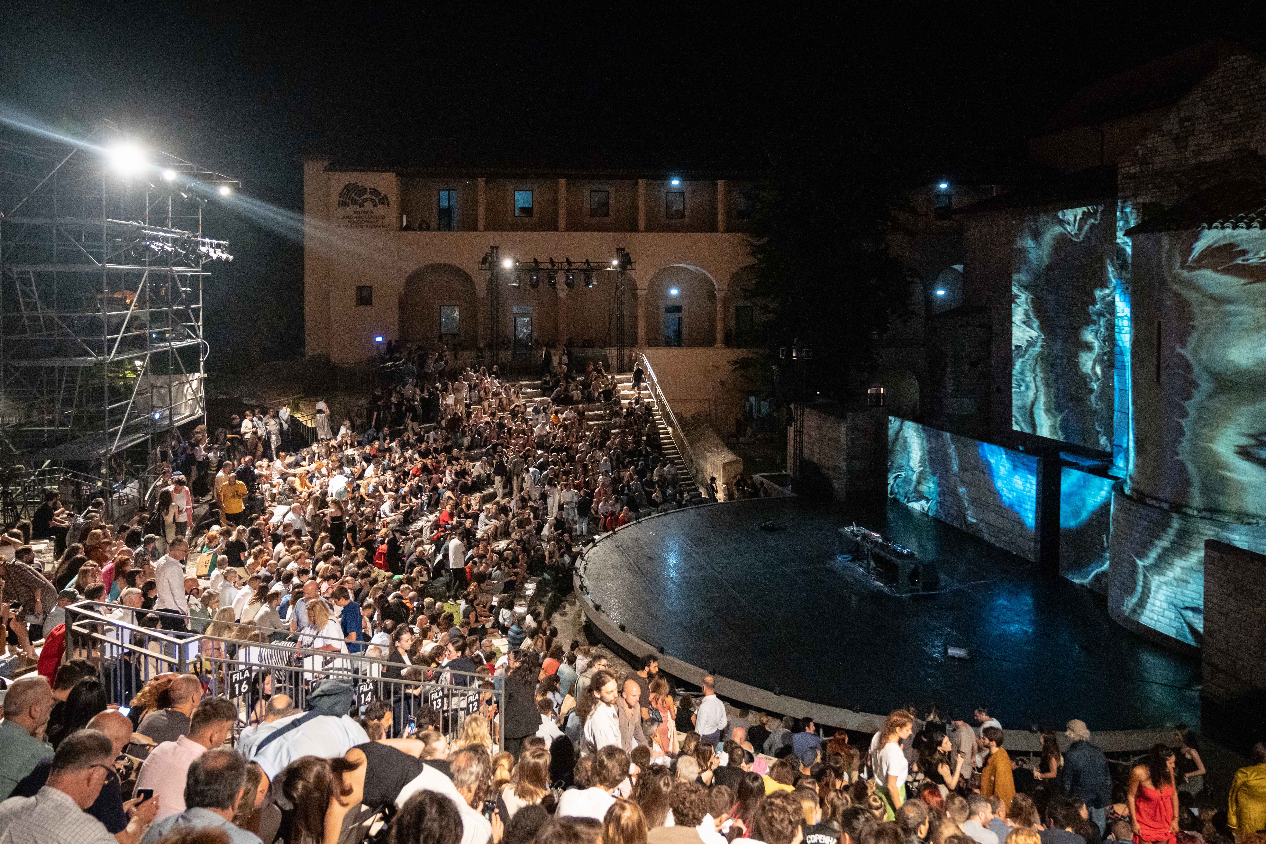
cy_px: 451
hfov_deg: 69.4
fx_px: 914
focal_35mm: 26
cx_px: 639
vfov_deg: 49.5
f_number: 2.8
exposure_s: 1/200
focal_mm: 24
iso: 12800
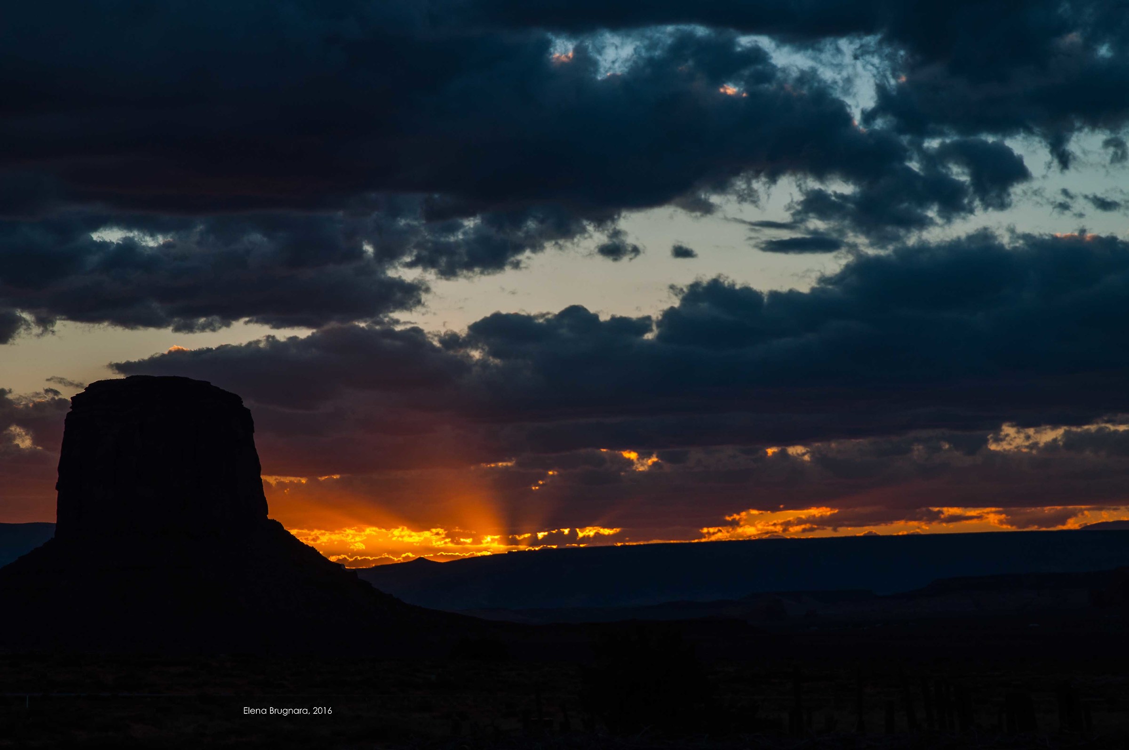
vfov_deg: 13.0
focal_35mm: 105
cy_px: 375
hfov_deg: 19.5
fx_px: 3289
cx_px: 564
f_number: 5.6
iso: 200
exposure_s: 1/100
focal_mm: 70
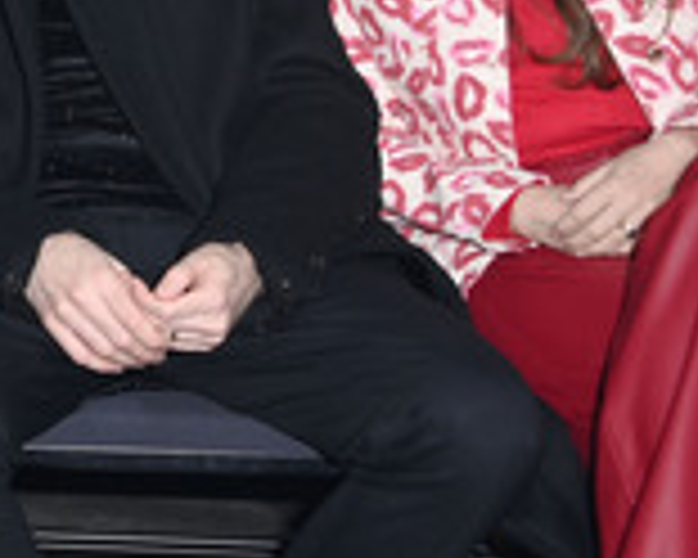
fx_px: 2479
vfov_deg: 12.8
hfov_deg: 15.1
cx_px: -281
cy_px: 63
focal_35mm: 120
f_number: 5.6
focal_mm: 44
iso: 1250
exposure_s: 1/80
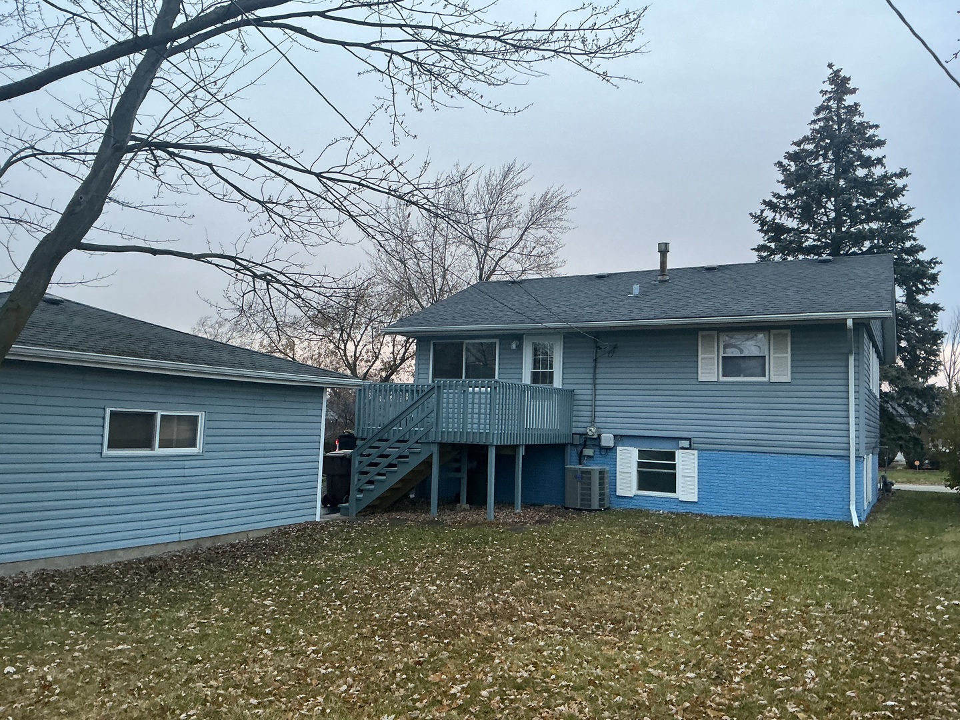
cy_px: 360
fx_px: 804
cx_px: 480
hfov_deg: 61.7
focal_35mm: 29
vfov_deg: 48.2
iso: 80
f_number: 1.8
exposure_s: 1/60
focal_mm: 3
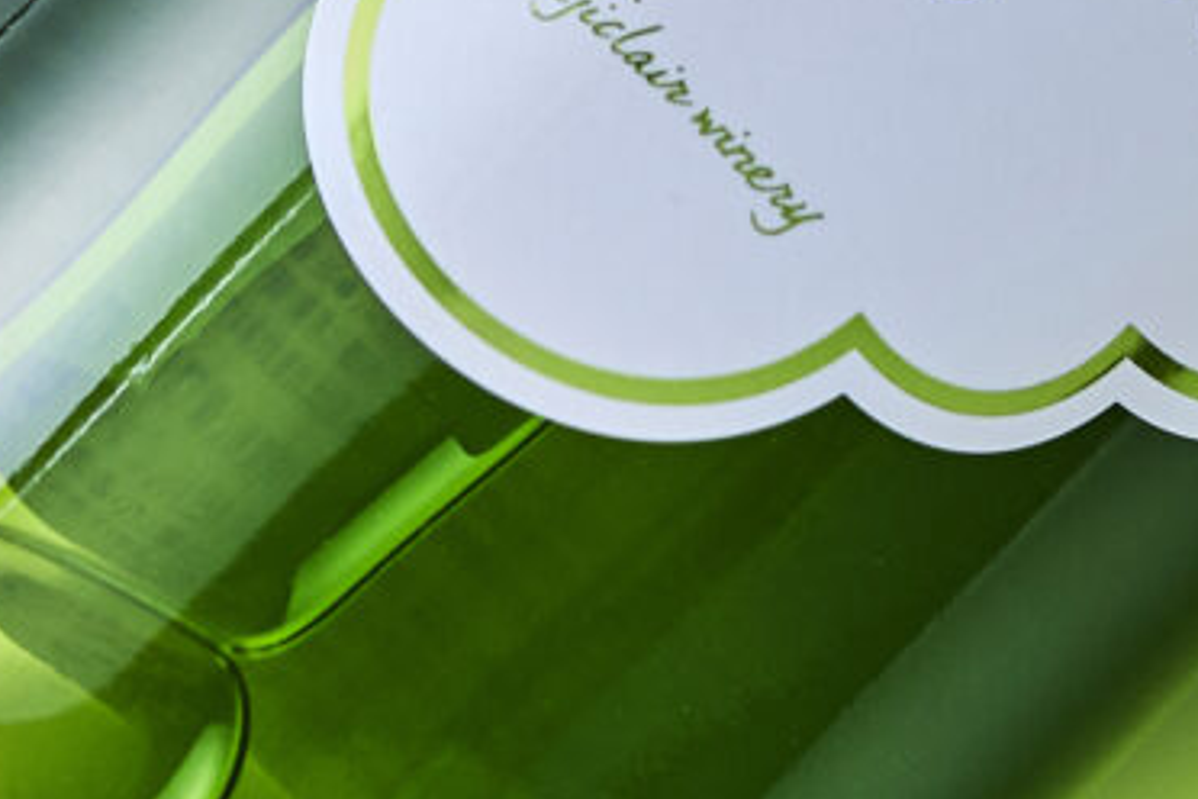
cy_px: -804
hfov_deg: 3.3
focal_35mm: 619
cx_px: 1626
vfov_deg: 2.2
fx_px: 20597
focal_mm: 90
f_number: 4.5
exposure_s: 1/160
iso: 200
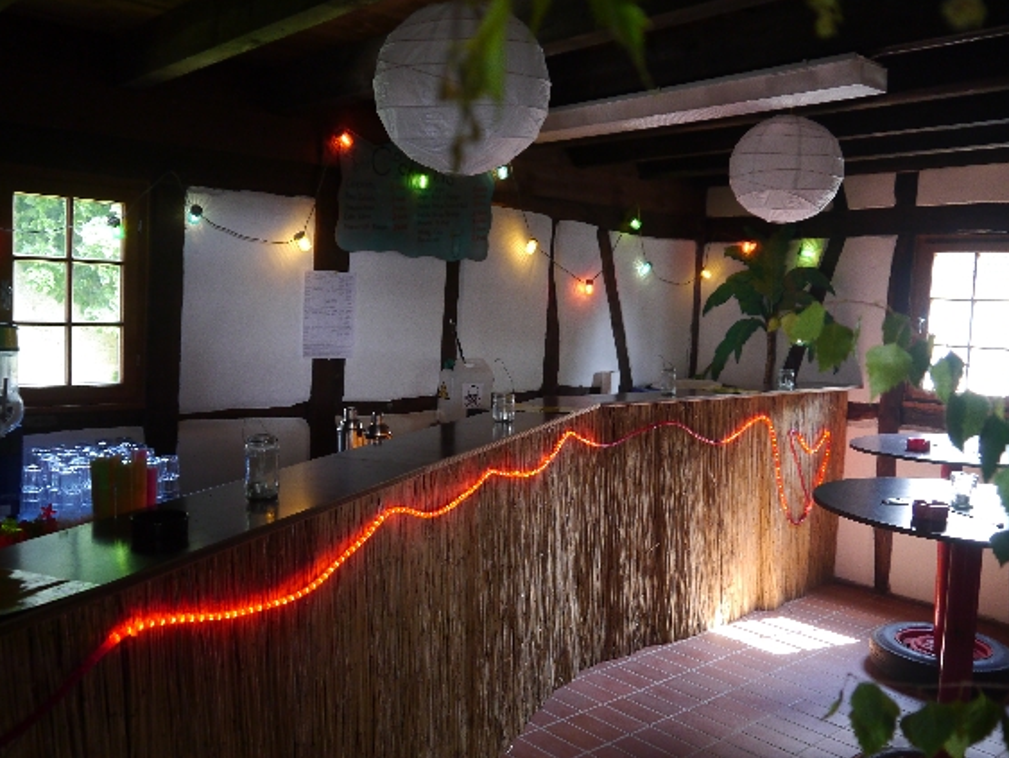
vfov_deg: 44.2
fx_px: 933
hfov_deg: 56.8
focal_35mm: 32
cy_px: 381
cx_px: 479
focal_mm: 15
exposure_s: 1/60
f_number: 3.6
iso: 800
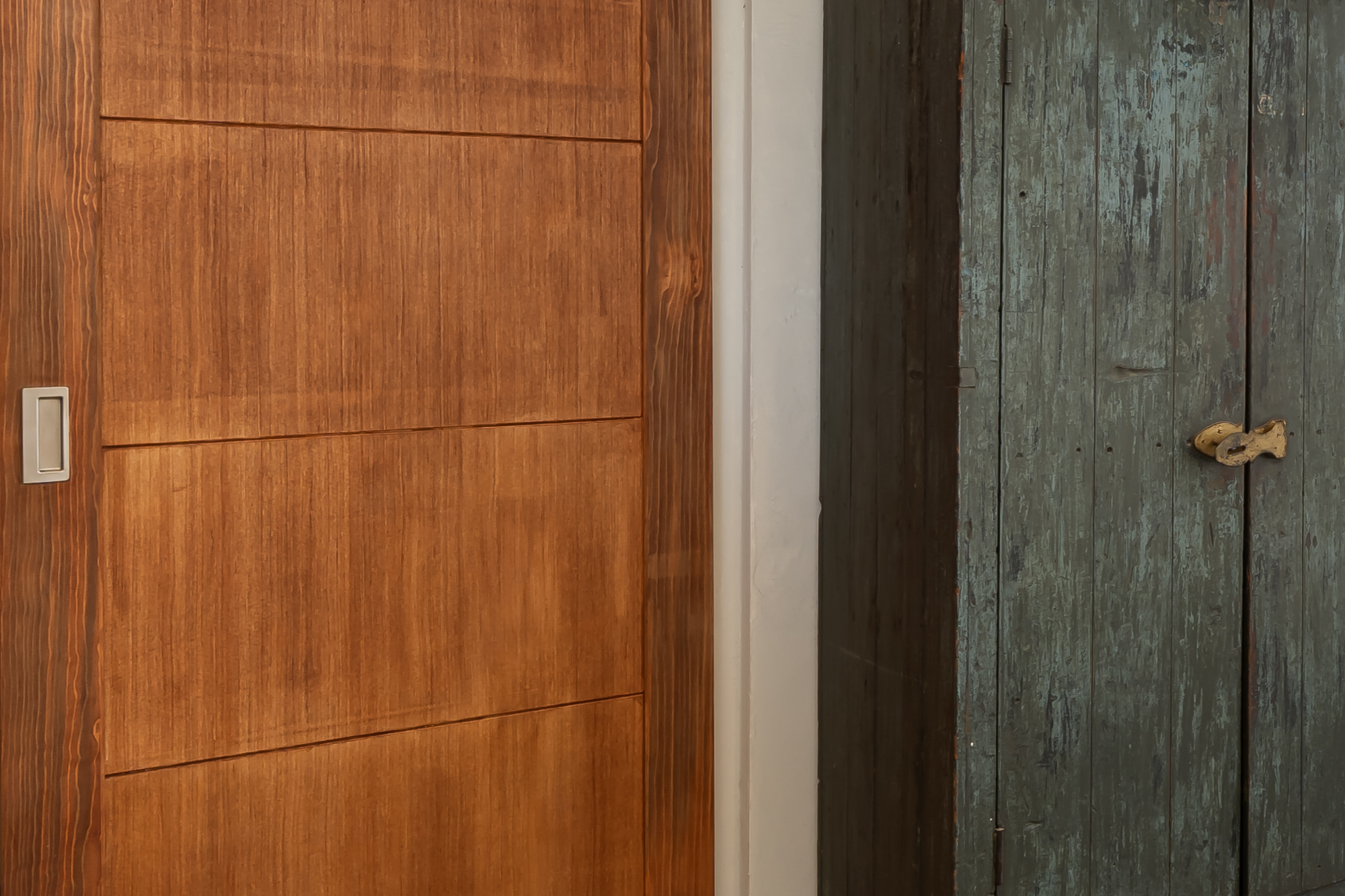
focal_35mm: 48
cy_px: 292
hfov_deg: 33.6
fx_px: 1793
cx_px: 1605
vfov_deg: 27.9
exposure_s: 1/40
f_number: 10
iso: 200
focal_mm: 16
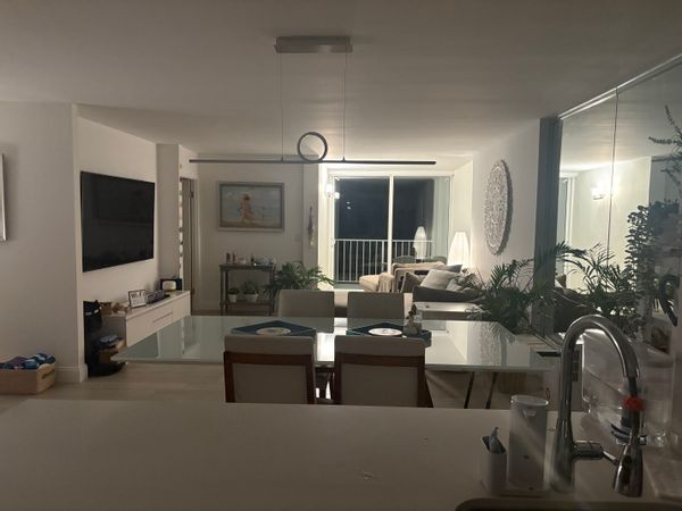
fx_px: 512
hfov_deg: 67.3
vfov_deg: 53.1
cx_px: 341
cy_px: 256
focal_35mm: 26
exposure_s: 1/40
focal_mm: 5.96
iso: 500
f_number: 1.6
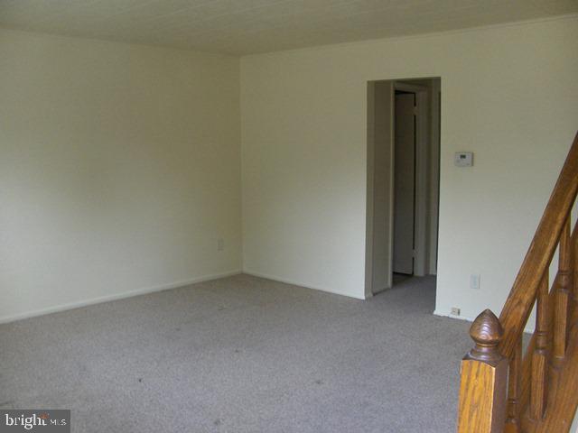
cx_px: 289
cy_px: 216
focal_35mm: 35
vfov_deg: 40.7
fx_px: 584
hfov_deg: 52.6
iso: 198
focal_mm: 5.8
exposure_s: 1/76.2
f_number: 2.6
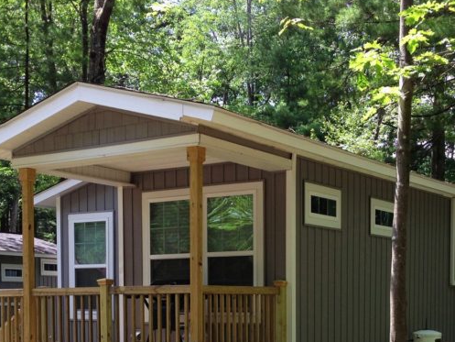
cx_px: 236
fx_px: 894
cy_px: 340
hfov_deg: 28.6
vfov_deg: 20.9
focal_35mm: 68
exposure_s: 1/294
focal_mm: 4.13
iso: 50
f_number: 2.4
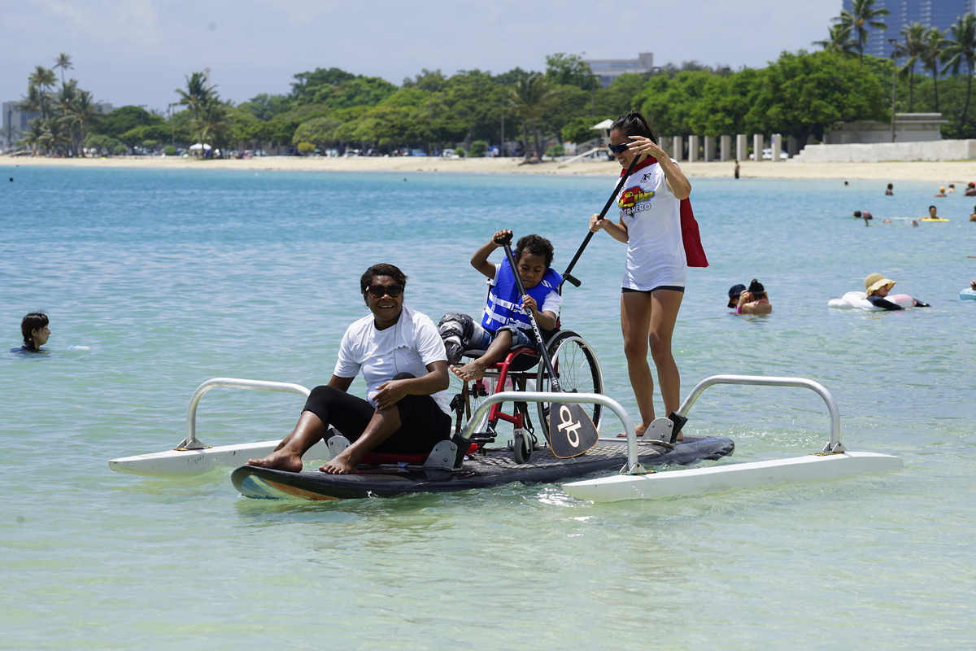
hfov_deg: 14.0
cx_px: 488
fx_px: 3985
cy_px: 326
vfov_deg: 9.3
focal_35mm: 147
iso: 100
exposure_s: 1/250
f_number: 9
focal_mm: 147
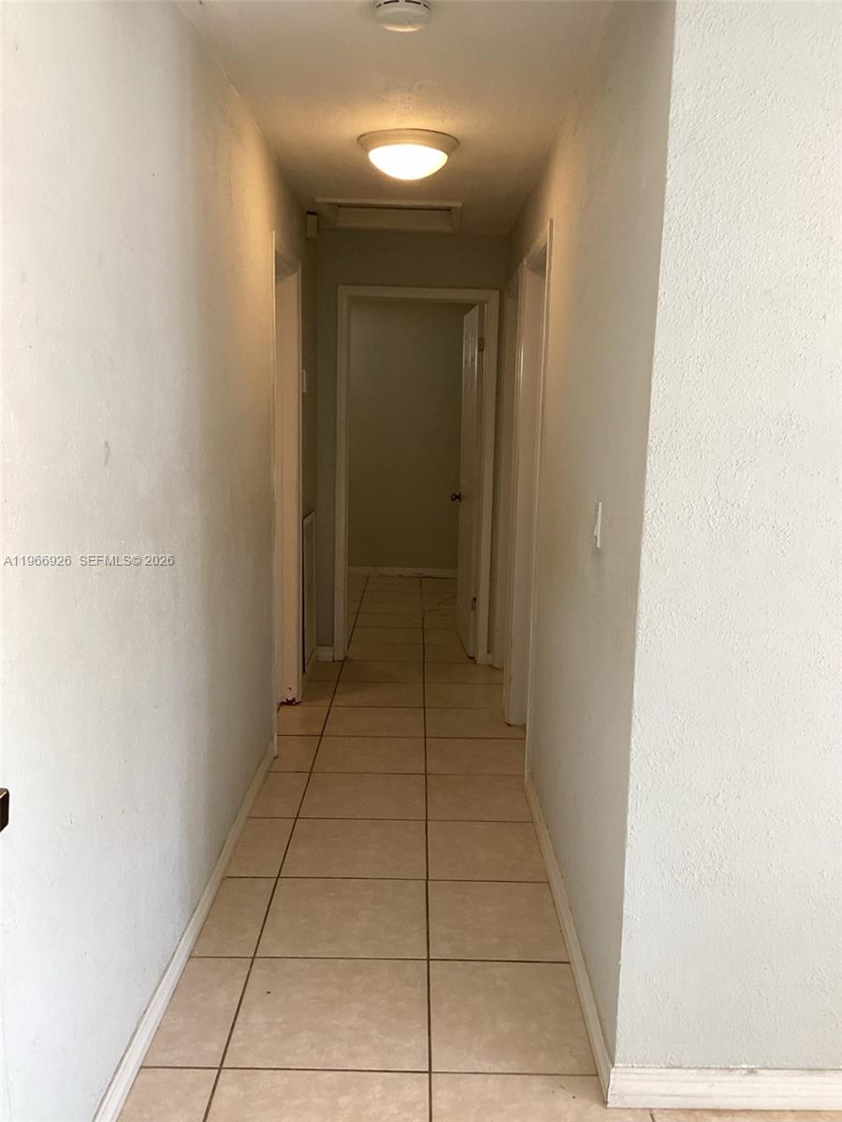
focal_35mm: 31
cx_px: 421
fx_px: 1005
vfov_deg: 58.4
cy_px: 561
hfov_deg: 45.4
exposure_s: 1/50
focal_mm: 3.3
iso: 125
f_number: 2.4
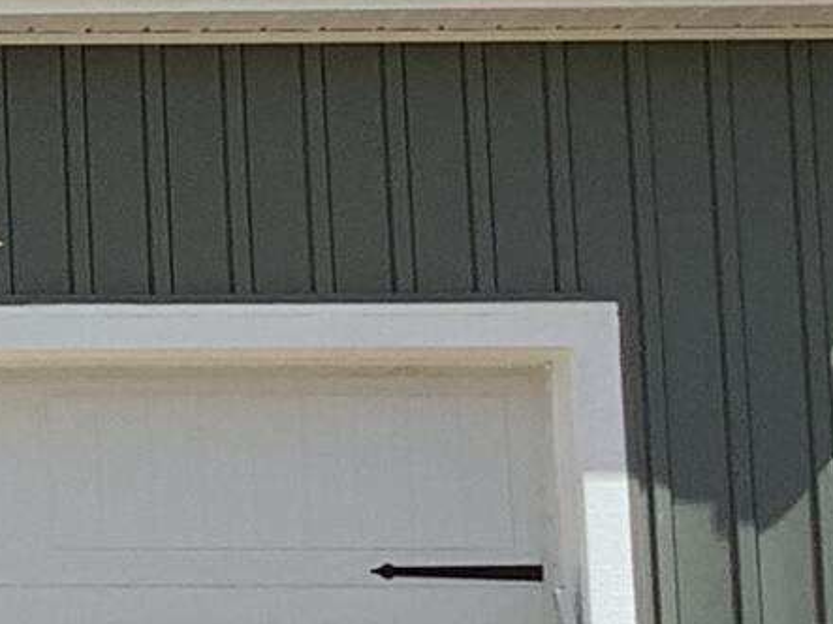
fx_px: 5052
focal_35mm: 210
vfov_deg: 7.0
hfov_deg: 8.8
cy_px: -73
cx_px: -983
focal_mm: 3.3
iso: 25
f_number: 2.4
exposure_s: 1/2092
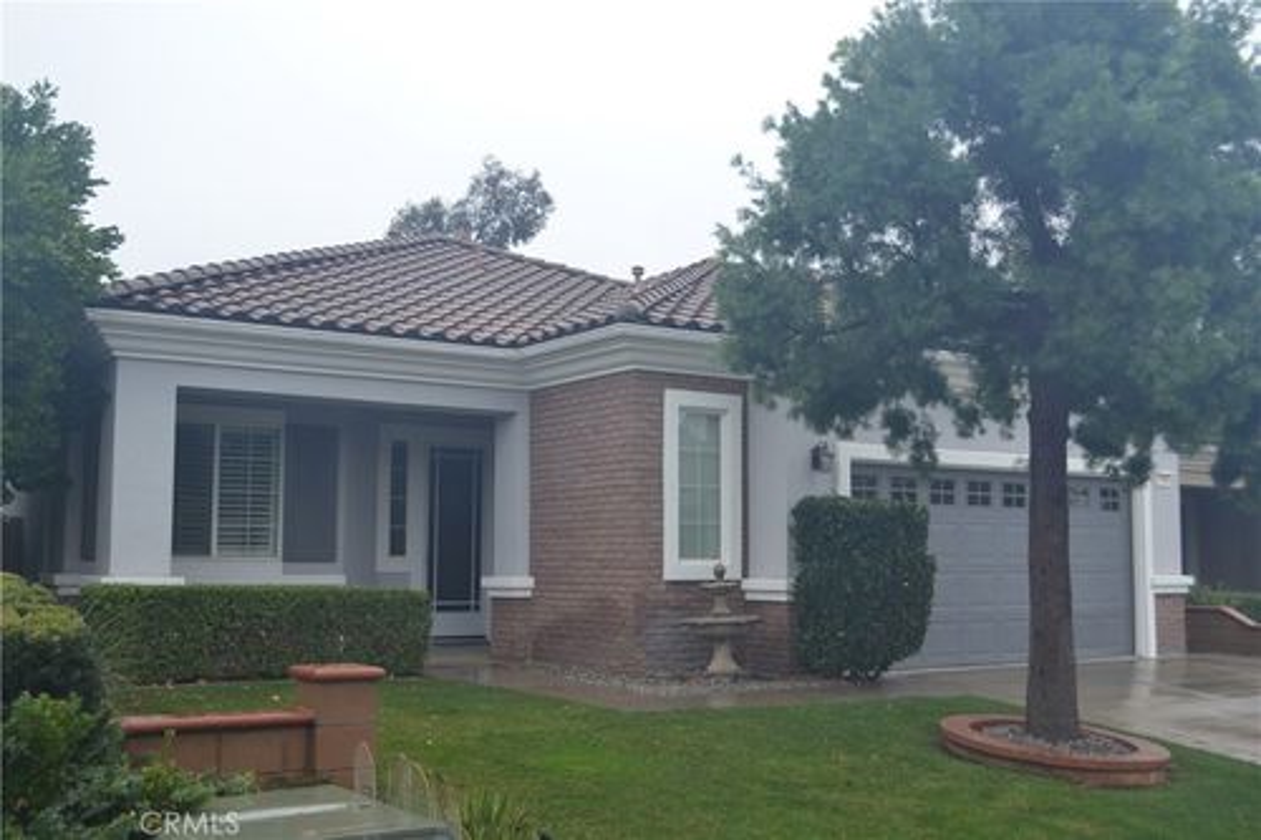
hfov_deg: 53.1
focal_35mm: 36
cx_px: 630
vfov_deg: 36.8
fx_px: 1261
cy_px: 420
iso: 140
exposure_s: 1/125
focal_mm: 24
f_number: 5.6
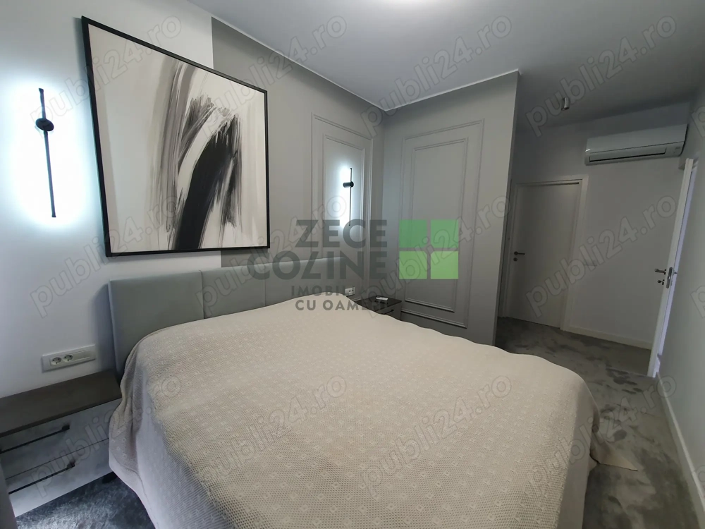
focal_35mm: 13
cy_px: 264
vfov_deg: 89.9
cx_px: 352
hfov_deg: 106.2
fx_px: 265
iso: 125
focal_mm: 1.8
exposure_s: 1/50
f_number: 2.2
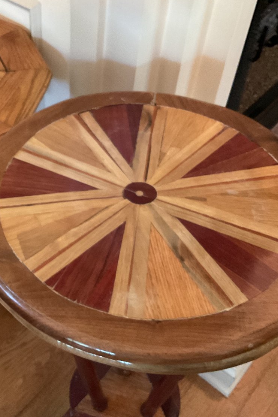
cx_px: 65
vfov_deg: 47.4
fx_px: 475
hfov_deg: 32.0
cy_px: 210
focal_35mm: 41
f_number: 1.8
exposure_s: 1/30
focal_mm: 3
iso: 500
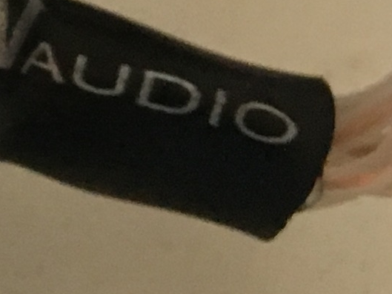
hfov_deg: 7.4
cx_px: -951
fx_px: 2503
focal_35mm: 221
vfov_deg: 6.6
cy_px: -252
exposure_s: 1/33
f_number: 2.2
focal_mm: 4.15
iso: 125
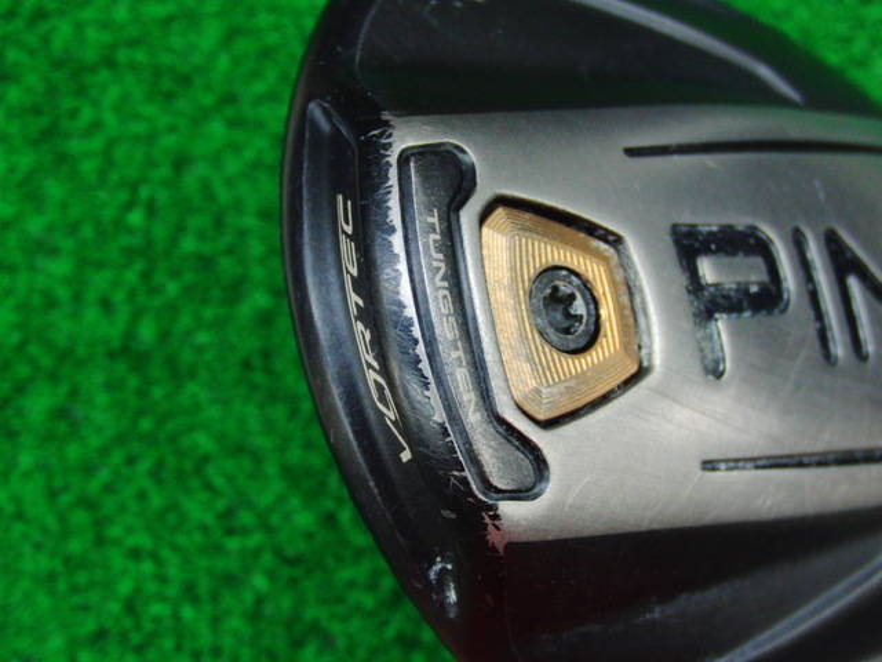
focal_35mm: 43
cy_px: 331
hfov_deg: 43.9
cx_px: 441
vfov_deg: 33.6
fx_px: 1096
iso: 400
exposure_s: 1/30
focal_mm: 7.54
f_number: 3.7
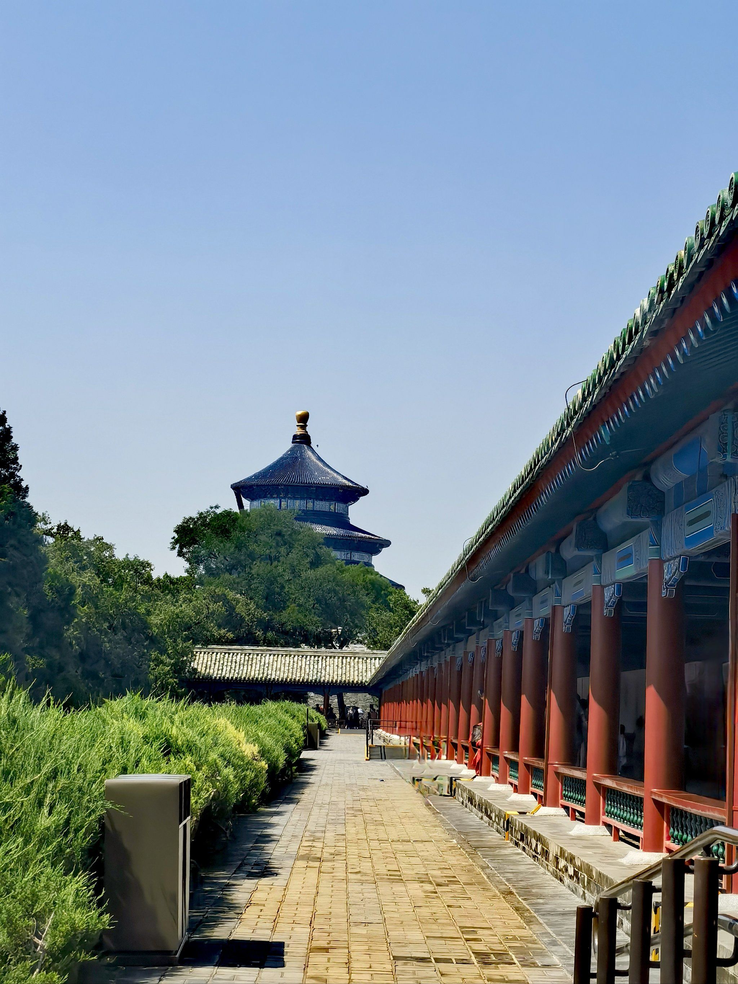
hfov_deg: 19.4
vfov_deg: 25.7
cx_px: 369
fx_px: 2161
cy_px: 492
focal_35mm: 76
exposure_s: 1/5000
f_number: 1.9
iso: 50
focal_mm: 6.67
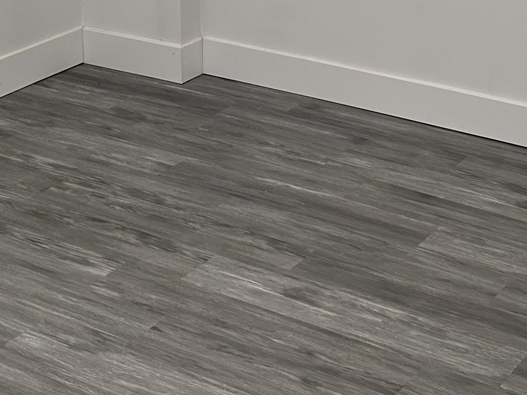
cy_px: -188
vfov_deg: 16.5
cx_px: 364
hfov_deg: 23.7
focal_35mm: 82
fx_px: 1248
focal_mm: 6.86
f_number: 1.78
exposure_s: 1/154
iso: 100
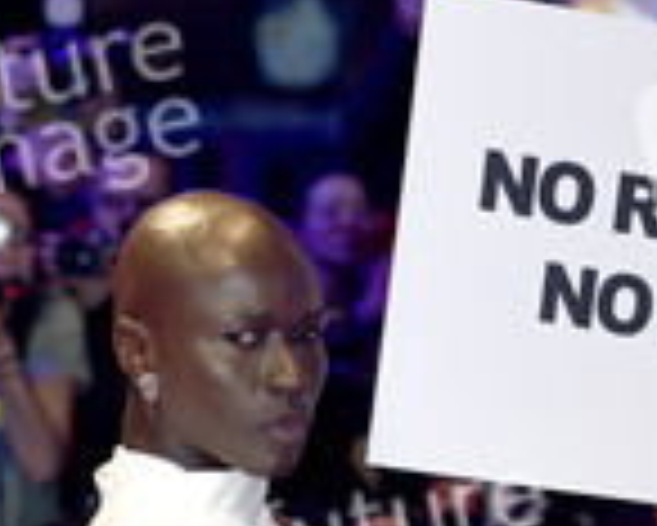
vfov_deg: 8.4
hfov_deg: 10.7
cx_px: 459
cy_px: 805
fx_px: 3502
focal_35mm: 180
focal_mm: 70
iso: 800
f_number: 3.5
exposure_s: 1/640
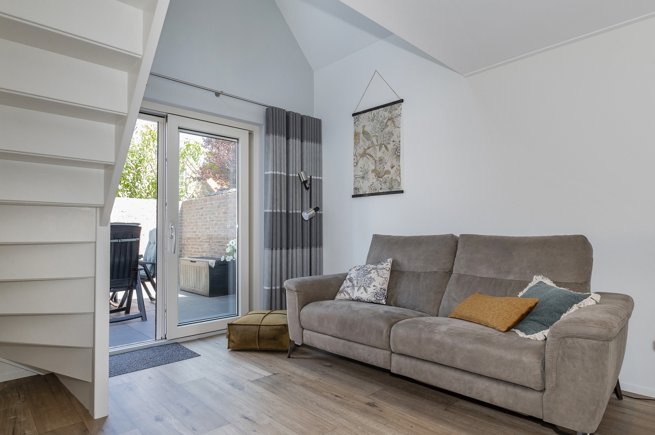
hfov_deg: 84.0
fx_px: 364
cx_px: 328
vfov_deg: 61.9
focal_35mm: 20
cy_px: 218
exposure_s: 1/60
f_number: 11
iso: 1100
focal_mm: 20
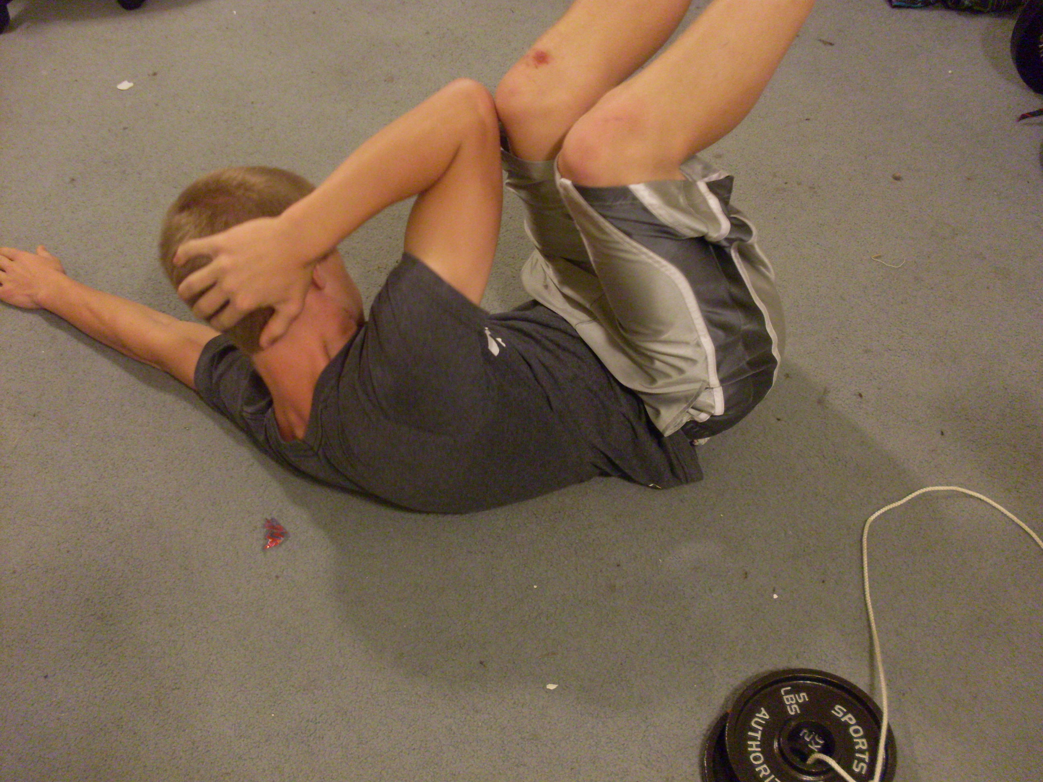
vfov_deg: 37.7
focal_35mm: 38
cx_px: 522
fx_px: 1145
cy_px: 391
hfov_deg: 49.0
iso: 200
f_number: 2.8
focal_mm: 6.3
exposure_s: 1/4
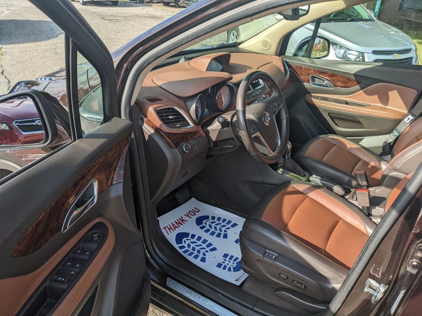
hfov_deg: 65.3
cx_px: 211
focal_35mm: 27
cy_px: 158
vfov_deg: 51.4
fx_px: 329
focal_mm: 4.38
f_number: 1.73
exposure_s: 1/870
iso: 49
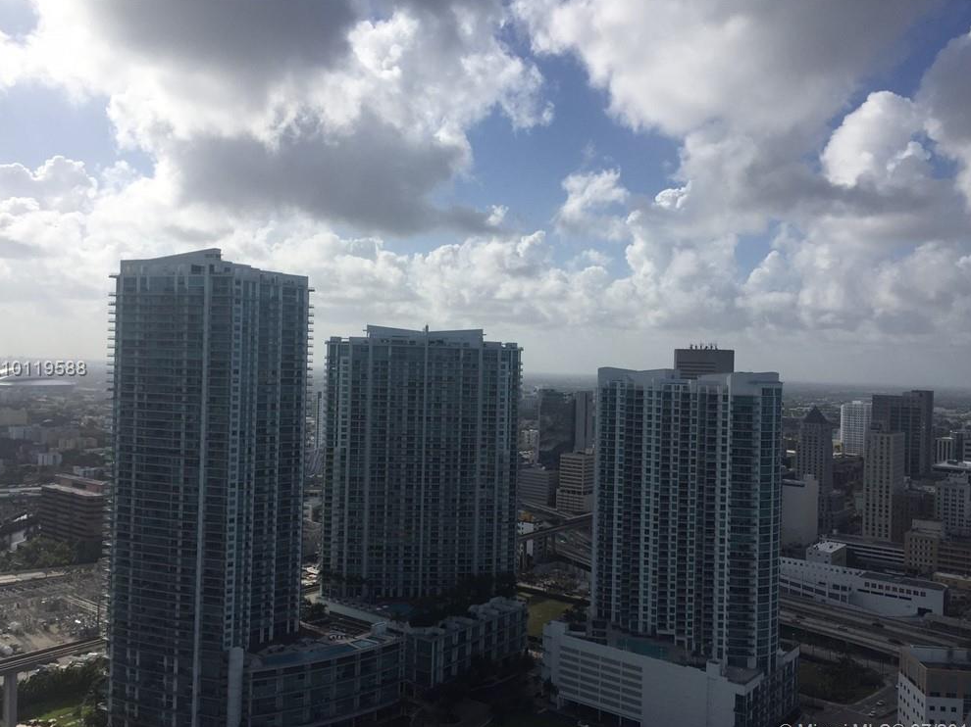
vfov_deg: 46.8
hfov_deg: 60.0
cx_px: 486
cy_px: 369
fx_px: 841
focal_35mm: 30
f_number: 2.2
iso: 32
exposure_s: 1/4950
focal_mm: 4.15
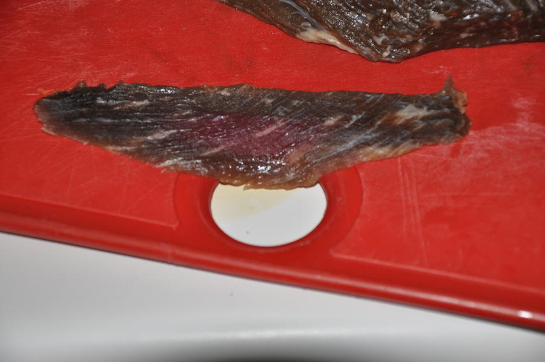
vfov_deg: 13.0
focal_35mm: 105
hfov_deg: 19.5
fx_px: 1588
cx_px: 272
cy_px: 181
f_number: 5.3
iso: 320
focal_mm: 70
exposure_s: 1/60
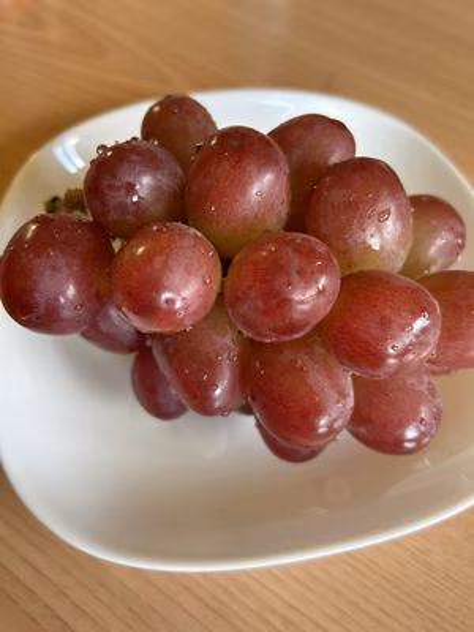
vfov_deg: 67.3
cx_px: 237
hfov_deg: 53.1
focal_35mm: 26
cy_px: 316
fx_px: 475
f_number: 1.5
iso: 80
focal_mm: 5.7
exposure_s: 1/121
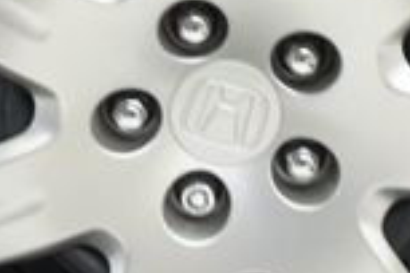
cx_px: 249
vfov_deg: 11.8
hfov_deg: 18.1
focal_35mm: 113
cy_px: -70
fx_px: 1287
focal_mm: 18
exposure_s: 1/60
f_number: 3.5
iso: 1600
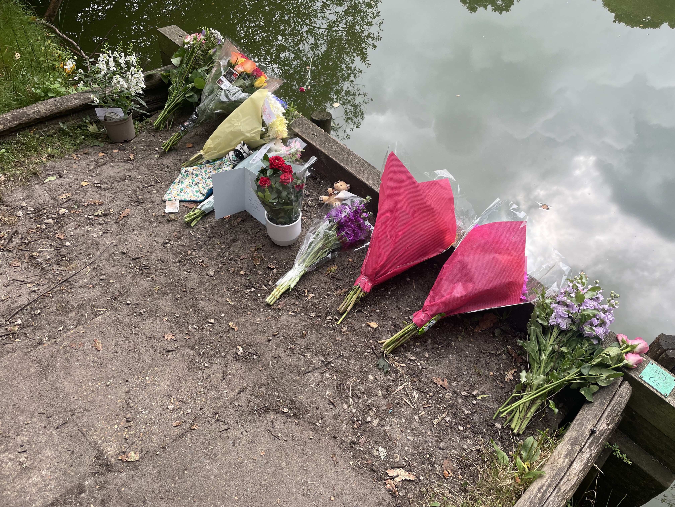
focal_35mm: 26
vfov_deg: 53.1
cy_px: 254
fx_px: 507
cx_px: 338
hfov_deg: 67.3
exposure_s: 1/537
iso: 32
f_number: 1.6
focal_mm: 4.2
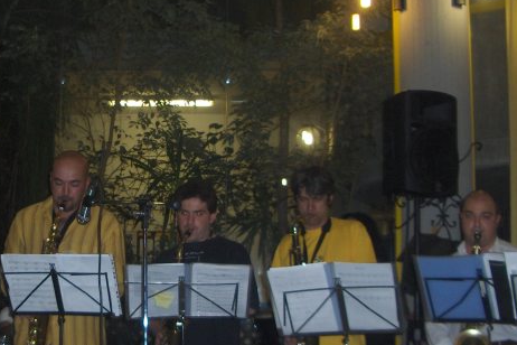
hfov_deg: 31.3
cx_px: 126
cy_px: 187
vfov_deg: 21.6
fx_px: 905
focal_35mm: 63
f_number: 2.6
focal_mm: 5.8
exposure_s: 1/60
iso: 100
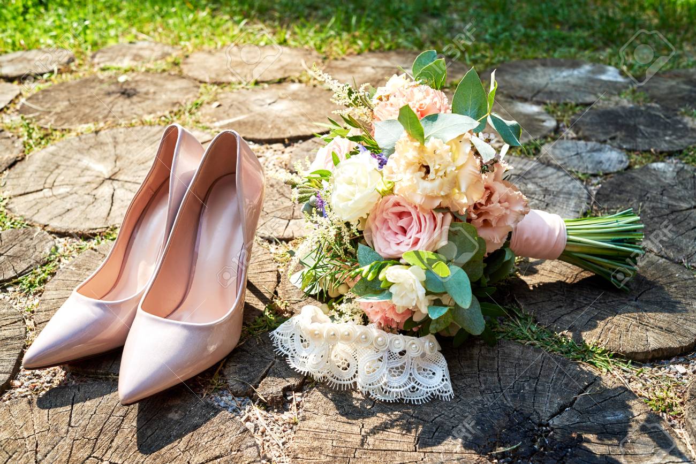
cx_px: 348
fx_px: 677
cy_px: 232
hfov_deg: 54.4
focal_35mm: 35
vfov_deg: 37.9
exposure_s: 1/125
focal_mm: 35
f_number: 8
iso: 100
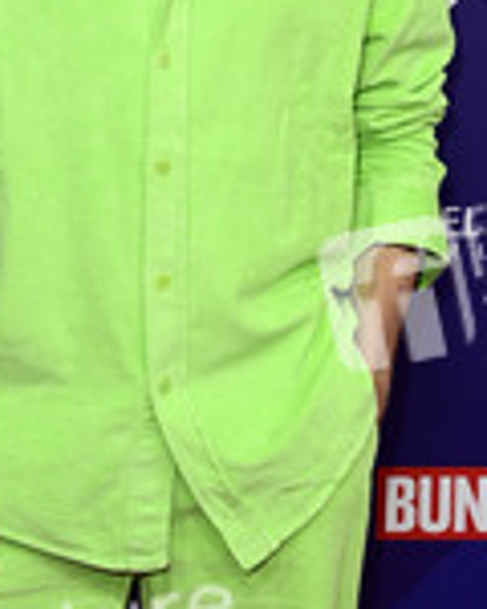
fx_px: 2072
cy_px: 73
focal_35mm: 115
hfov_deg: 13.4
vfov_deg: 16.5
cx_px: 158
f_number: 6.3
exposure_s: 1/250
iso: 800
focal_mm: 46
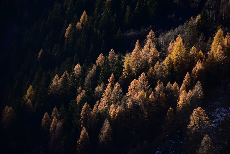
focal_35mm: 158
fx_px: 1006
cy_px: 77
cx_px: 115
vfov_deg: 8.7
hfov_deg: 13.0
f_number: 5.6
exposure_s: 1/125
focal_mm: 105
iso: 100
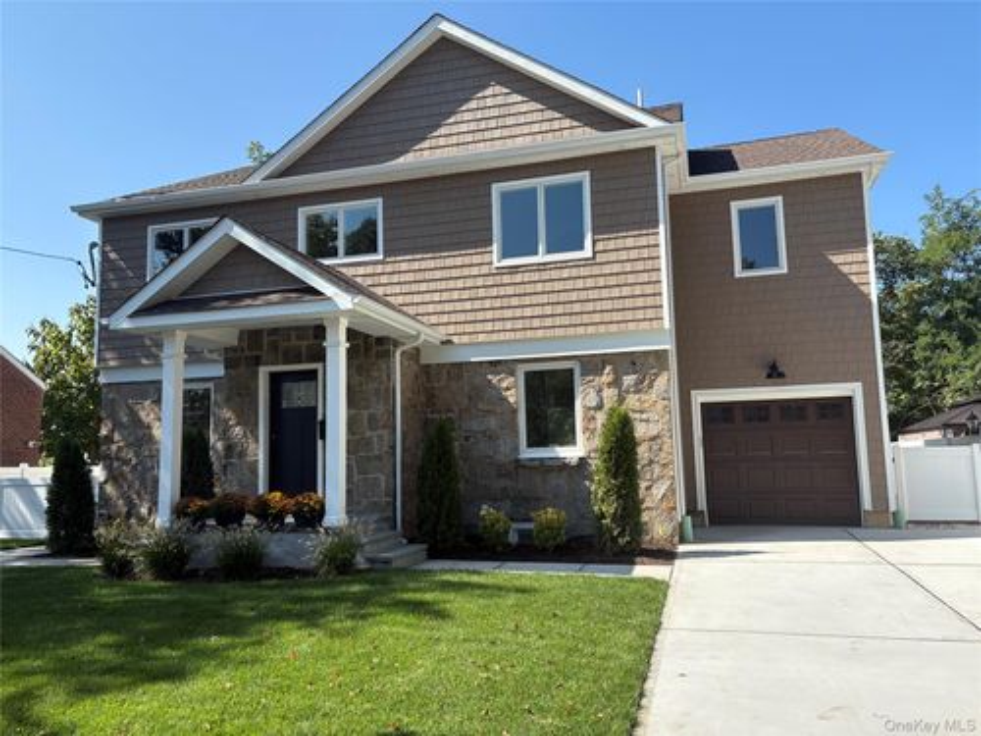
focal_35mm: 26
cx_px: 490
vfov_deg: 53.1
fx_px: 737
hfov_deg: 67.3
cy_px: 368
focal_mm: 5.96
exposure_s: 1/1799
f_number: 1.6
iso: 50
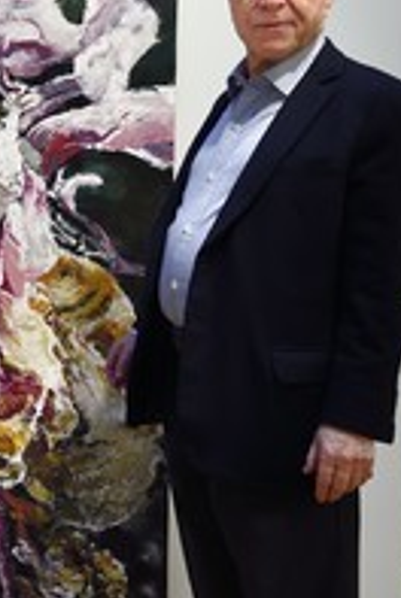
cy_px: 179
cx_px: -61
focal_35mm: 66
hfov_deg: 19.6
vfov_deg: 30.1
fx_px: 1099
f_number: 6.3
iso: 1600
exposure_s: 1/125
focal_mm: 31
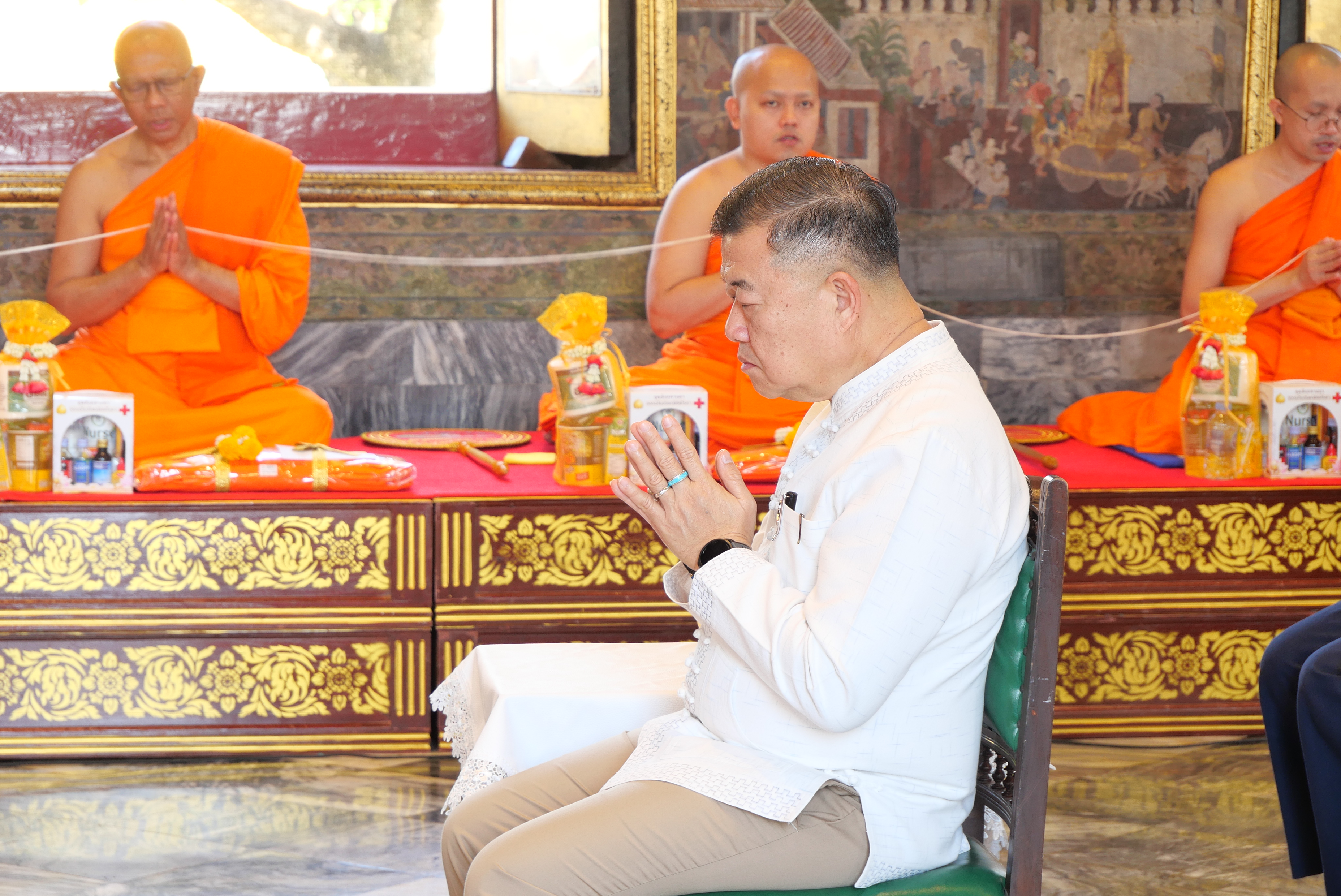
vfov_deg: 11.1
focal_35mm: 124
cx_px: 670
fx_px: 4622
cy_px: 448
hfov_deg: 16.5
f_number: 5.6
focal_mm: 60
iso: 200
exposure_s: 1/5
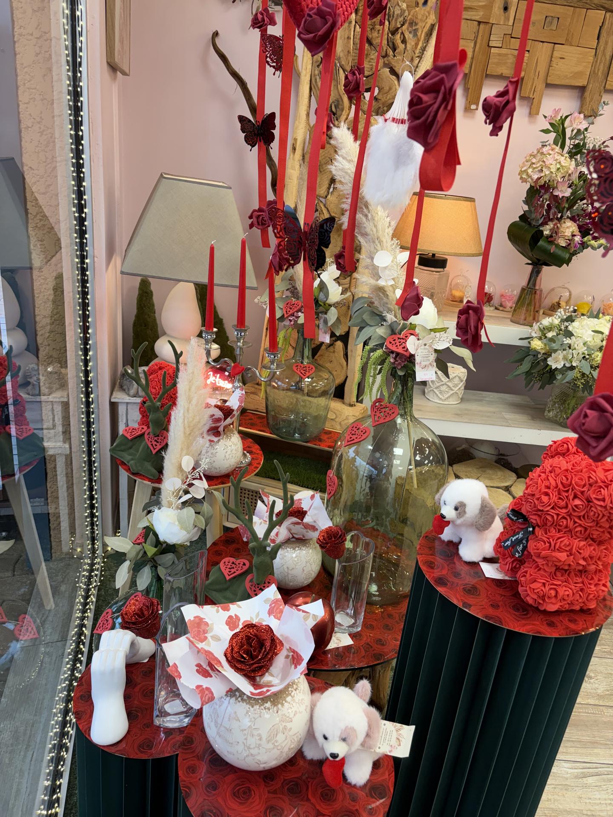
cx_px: 306
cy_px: 408
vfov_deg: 67.3
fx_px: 614
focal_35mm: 26
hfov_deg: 53.1
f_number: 1.6
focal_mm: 5.96
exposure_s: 1/100
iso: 100
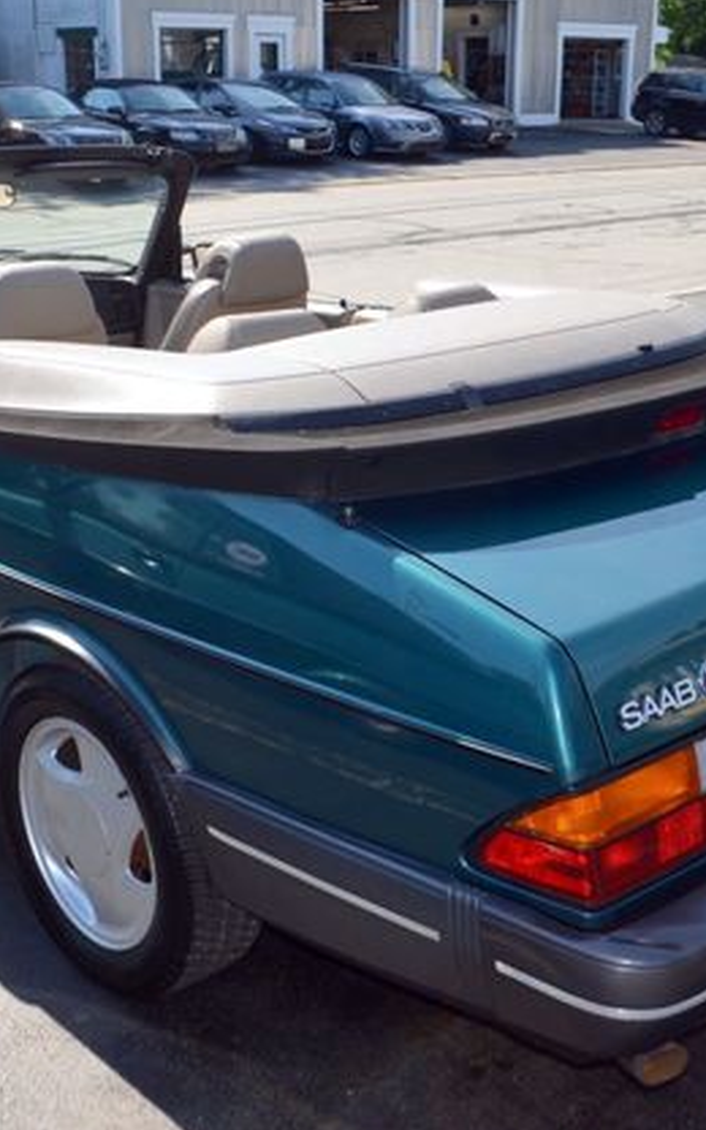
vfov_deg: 42.6
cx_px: 339
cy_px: 562
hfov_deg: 27.4
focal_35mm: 47
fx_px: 1447
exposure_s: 1/200
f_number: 6.3
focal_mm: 20
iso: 100
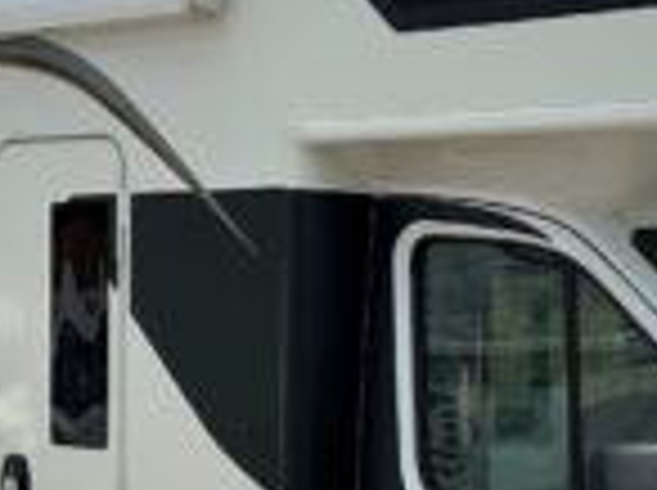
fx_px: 1554
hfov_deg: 23.6
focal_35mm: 82
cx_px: 508
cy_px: 463
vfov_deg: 17.6
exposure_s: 1/5000
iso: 80
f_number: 1.78
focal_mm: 6.86
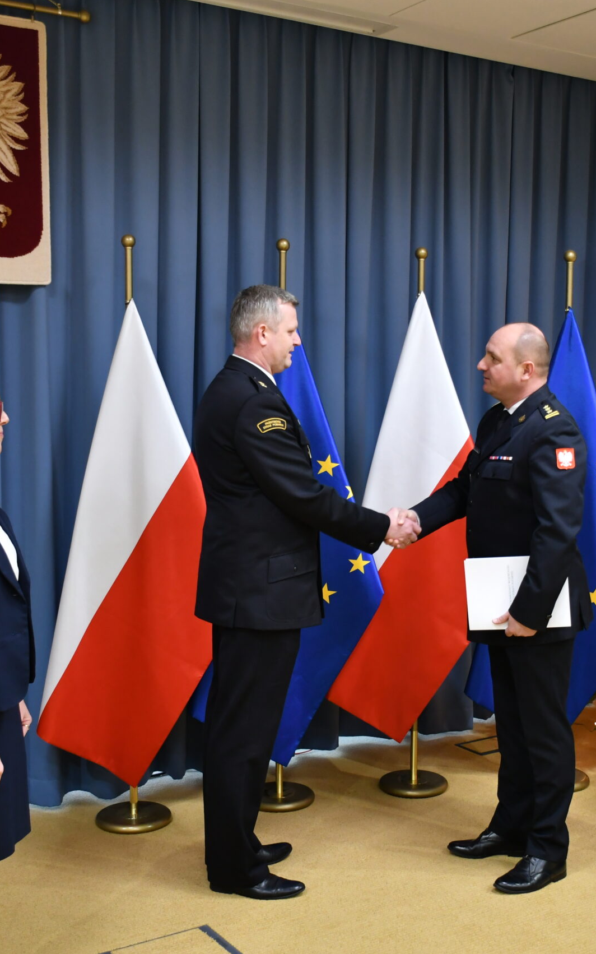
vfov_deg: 43.5
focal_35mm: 46
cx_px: 374
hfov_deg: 27.9
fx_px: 1195
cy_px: 477
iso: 1000
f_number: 3.5
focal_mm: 20
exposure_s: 1/80
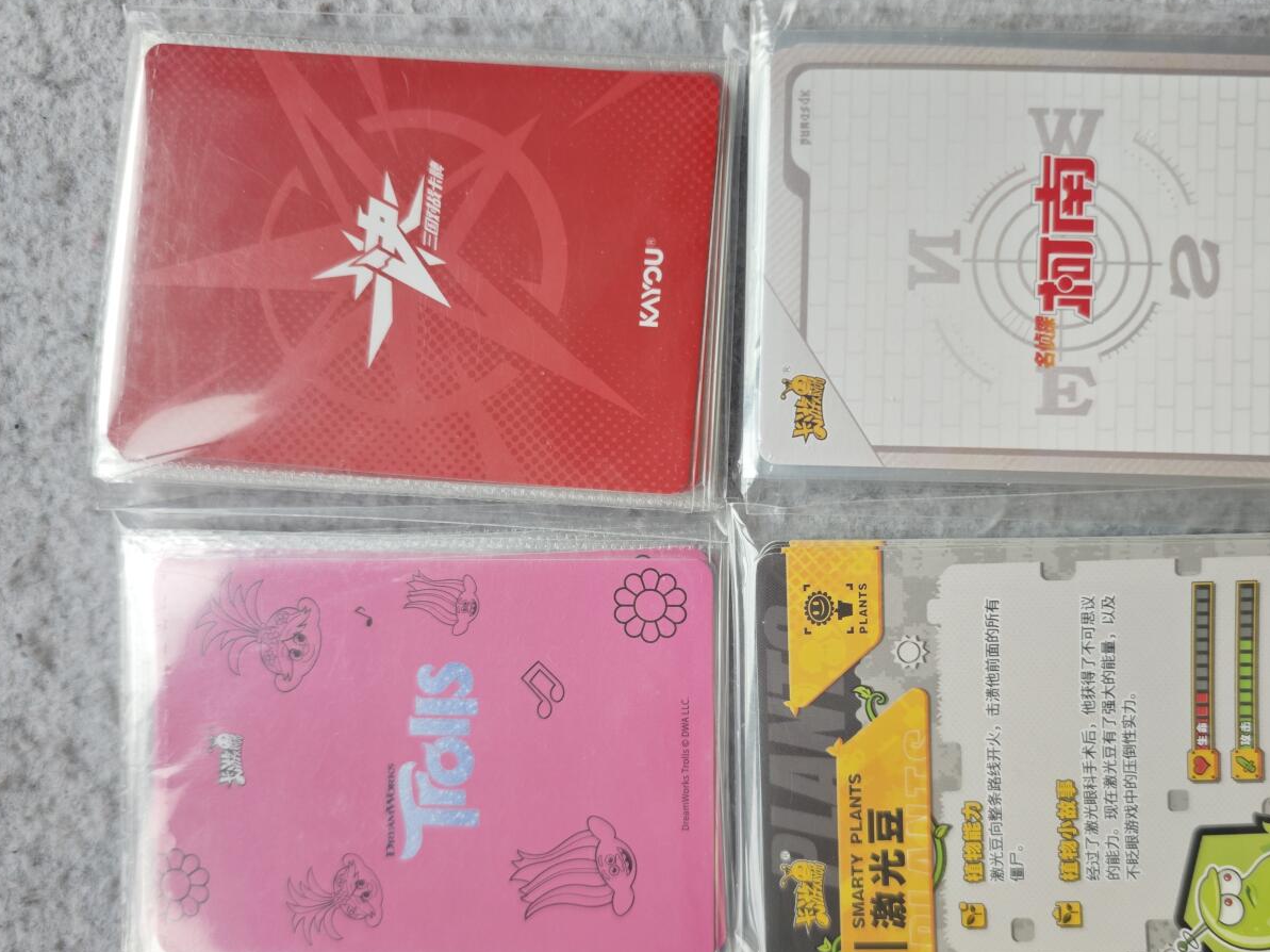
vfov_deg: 51.2
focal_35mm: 27
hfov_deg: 65.1
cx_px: 718
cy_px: 528
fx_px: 990
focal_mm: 6.55
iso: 50
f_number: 1.6
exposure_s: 1/142
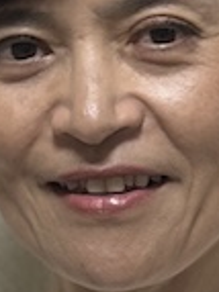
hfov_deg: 5.5
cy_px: 388
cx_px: 192
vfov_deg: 7.3
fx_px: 2273
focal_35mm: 269
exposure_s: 1/60
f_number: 1.78
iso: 125
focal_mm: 6.76
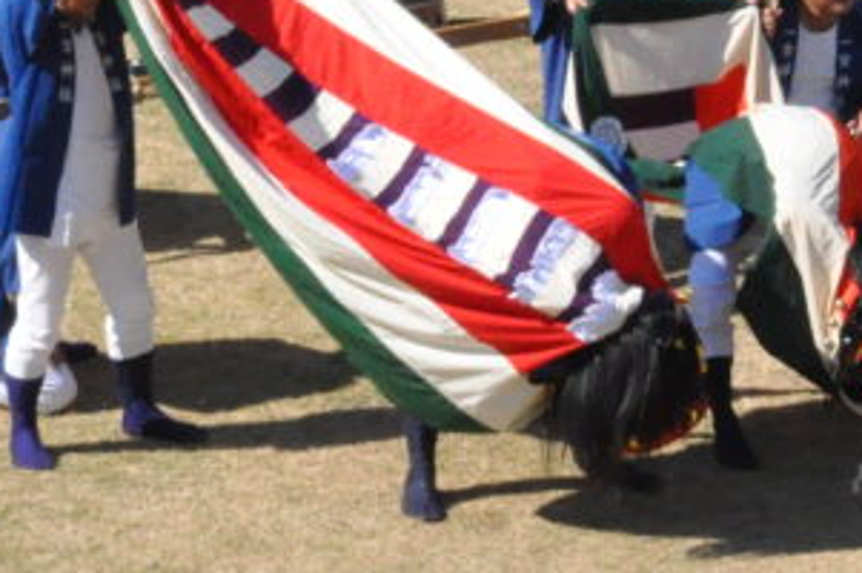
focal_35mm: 299
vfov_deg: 4.6
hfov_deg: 6.9
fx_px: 7152
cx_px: 215
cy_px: -67
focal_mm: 50
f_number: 18
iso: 3200
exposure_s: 1/1250
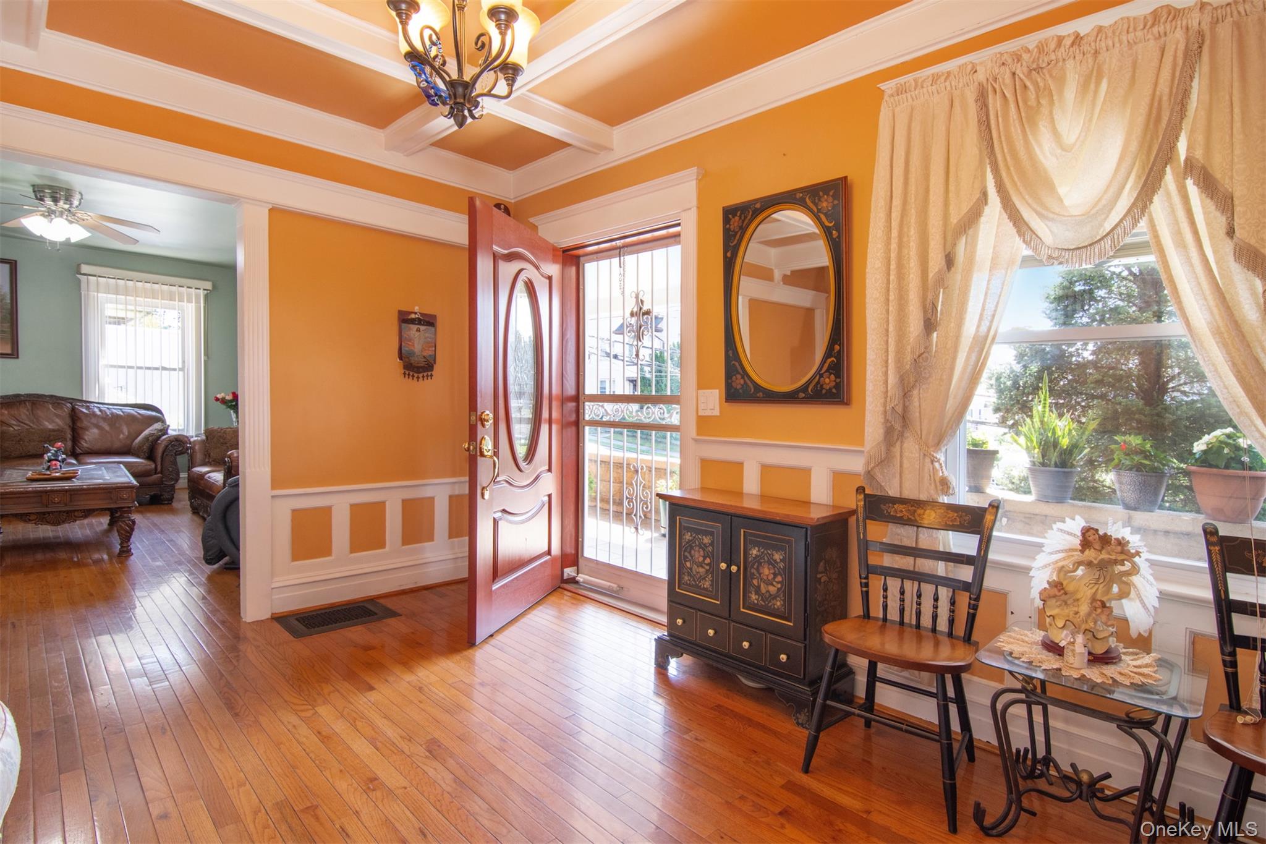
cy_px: 422
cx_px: 633
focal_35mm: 16
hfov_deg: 95.0
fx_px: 580
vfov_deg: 72.0
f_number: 8
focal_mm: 11
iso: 800
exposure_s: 1/60
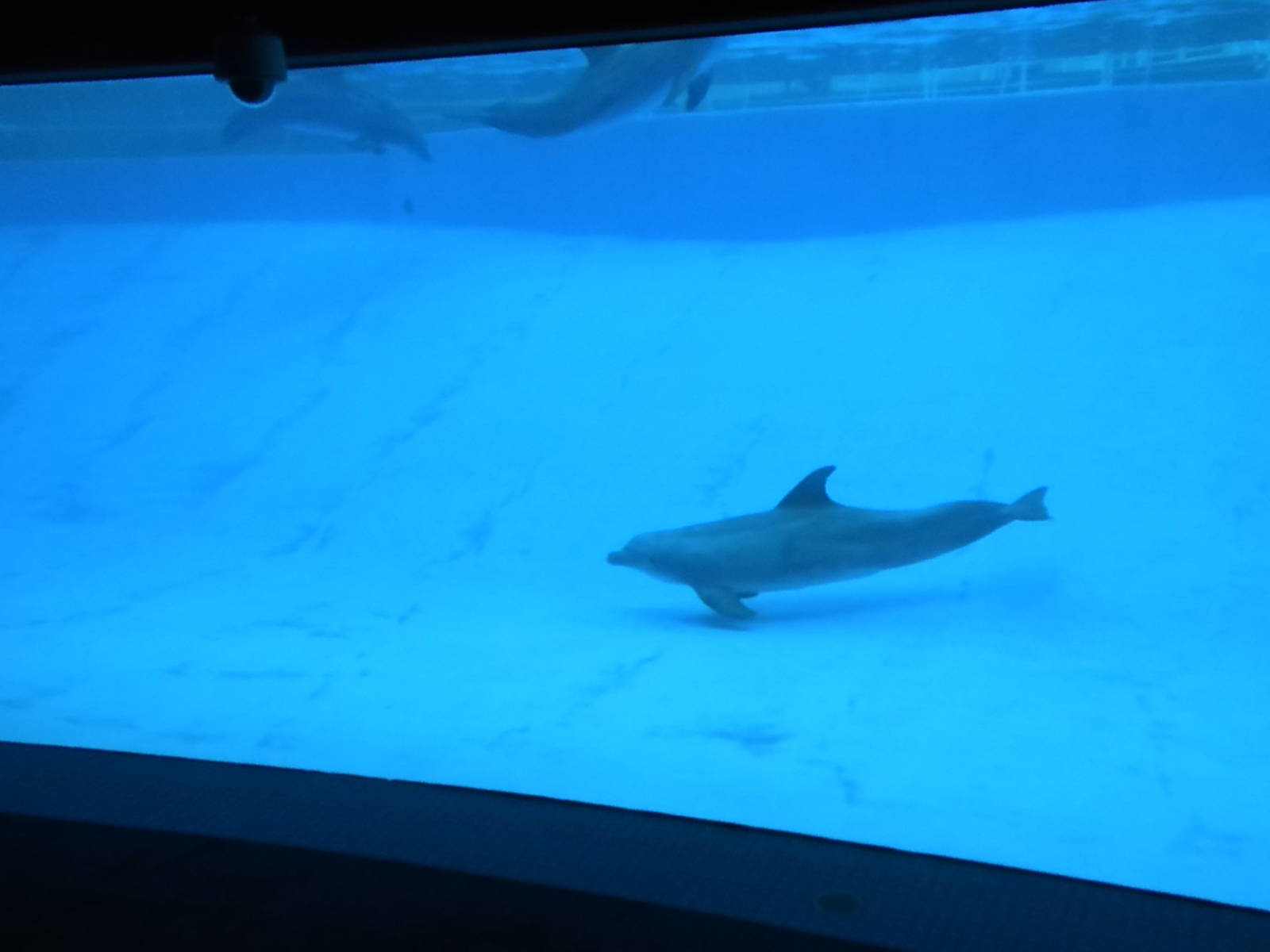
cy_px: 476
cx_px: 635
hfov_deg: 50.1
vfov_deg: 38.7
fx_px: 1357
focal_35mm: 37
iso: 640
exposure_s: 1/102
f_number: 10
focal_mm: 6.6
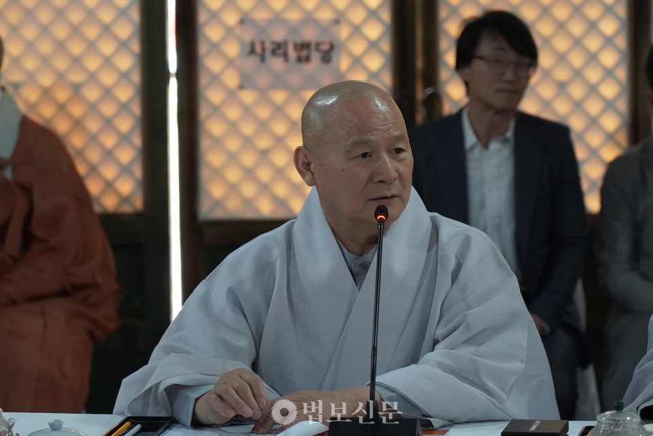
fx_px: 2848
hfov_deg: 13.1
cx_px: 326
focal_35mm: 157
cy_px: 218
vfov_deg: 8.7
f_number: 4
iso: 8000
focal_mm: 105
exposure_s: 1/160
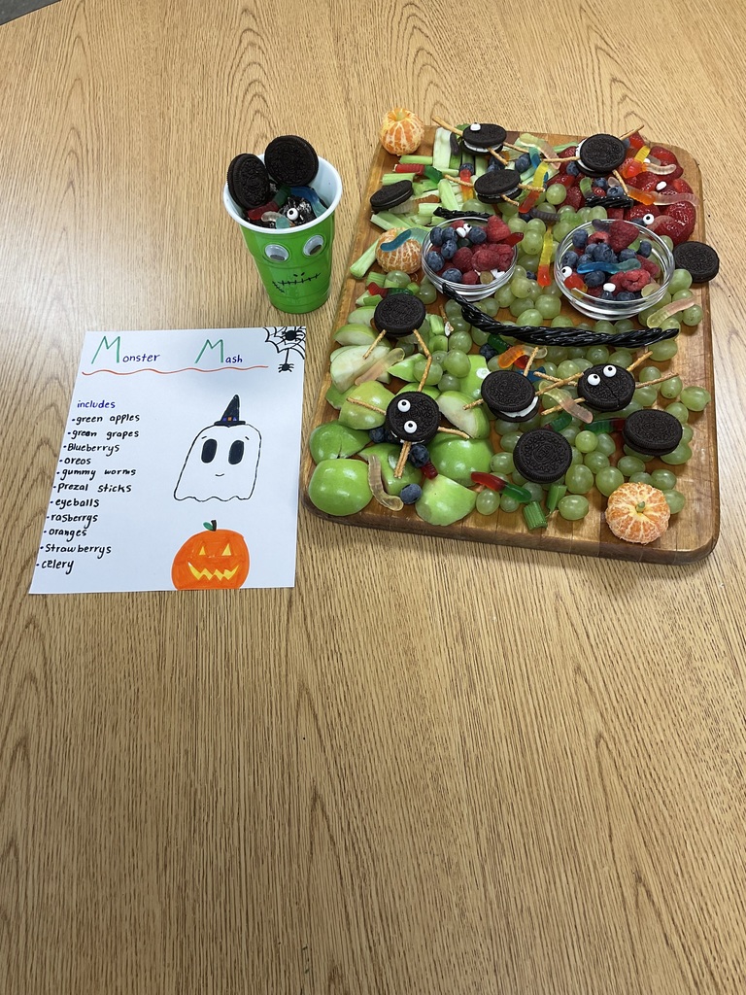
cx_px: 373
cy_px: 498
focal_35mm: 29
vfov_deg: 61.7
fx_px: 833
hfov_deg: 48.2
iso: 32
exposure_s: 1/60
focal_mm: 3
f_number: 1.8
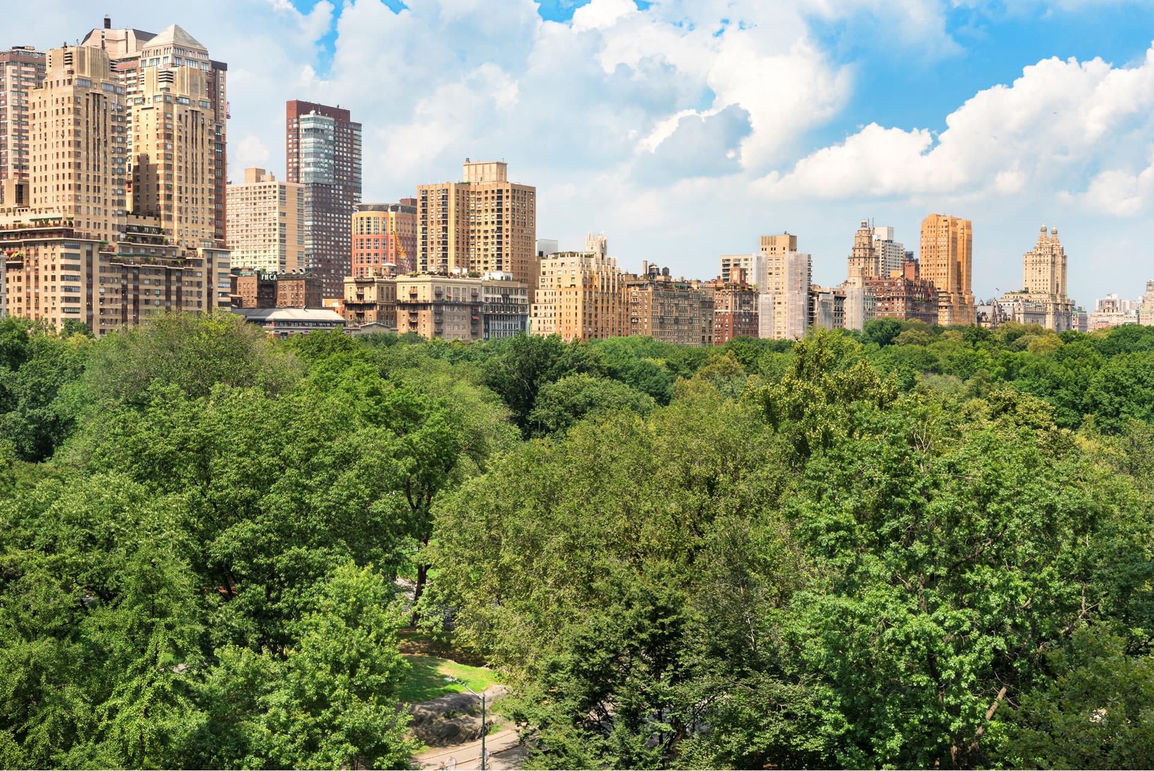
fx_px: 1411
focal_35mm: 44
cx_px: 577
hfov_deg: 44.5
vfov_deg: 30.5
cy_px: 386
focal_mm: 44
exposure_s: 1/60
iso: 200
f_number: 13
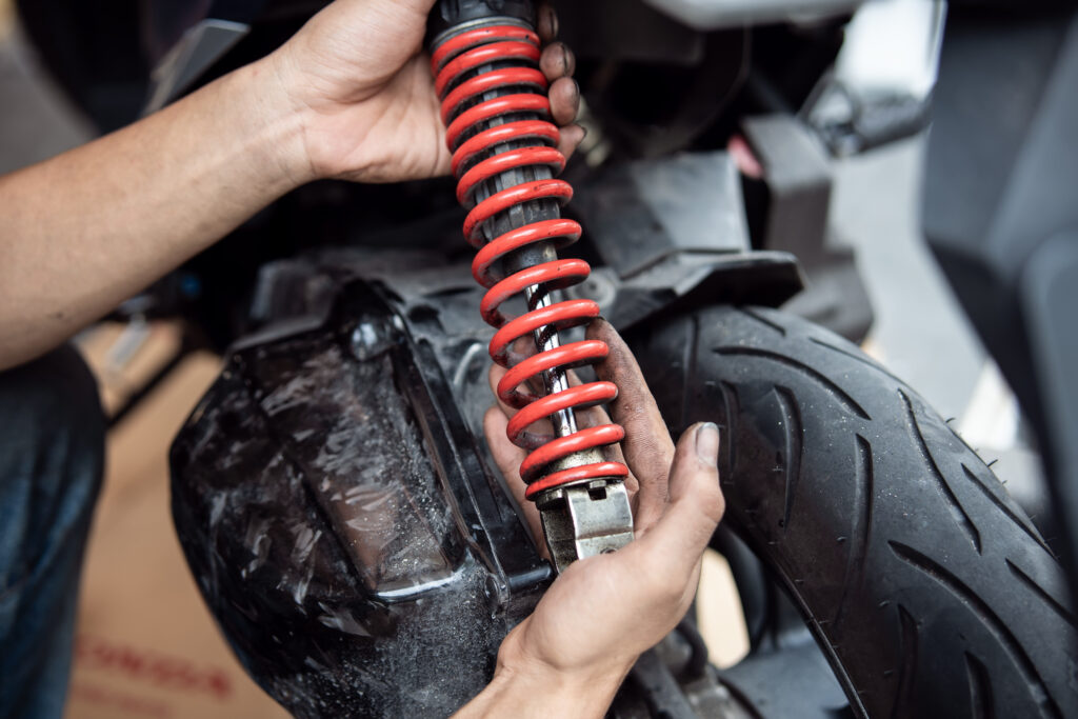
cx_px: 539
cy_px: 360
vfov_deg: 27.0
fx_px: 1497
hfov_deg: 39.6
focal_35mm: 50
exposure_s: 1/50
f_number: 2.8
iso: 250
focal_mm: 50
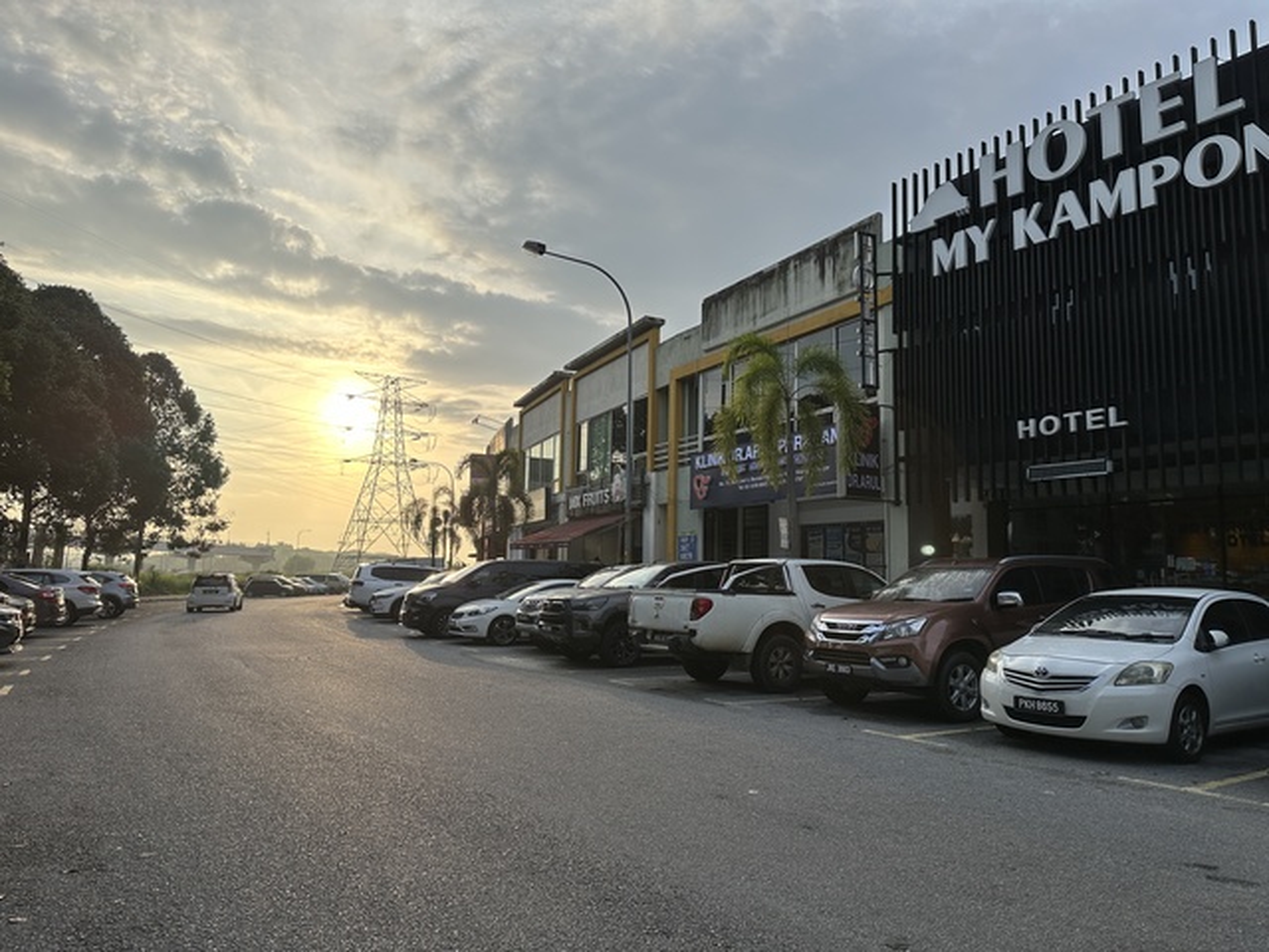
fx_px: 880
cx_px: 634
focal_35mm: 24
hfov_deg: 71.6
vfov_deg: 56.8
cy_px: 476
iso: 80
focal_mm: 6.86
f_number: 1.78
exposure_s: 1/4184
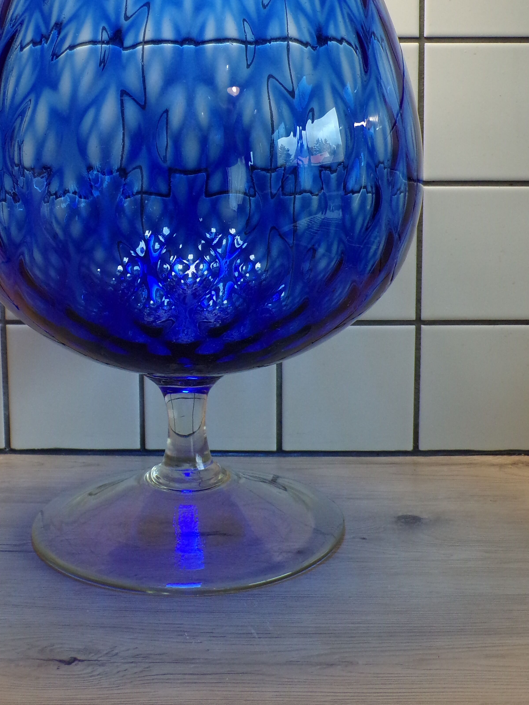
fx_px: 1080
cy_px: 228
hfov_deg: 27.4
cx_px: 204
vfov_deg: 35.8
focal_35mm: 53
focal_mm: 6.6
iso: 200
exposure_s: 1/34
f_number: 3.3
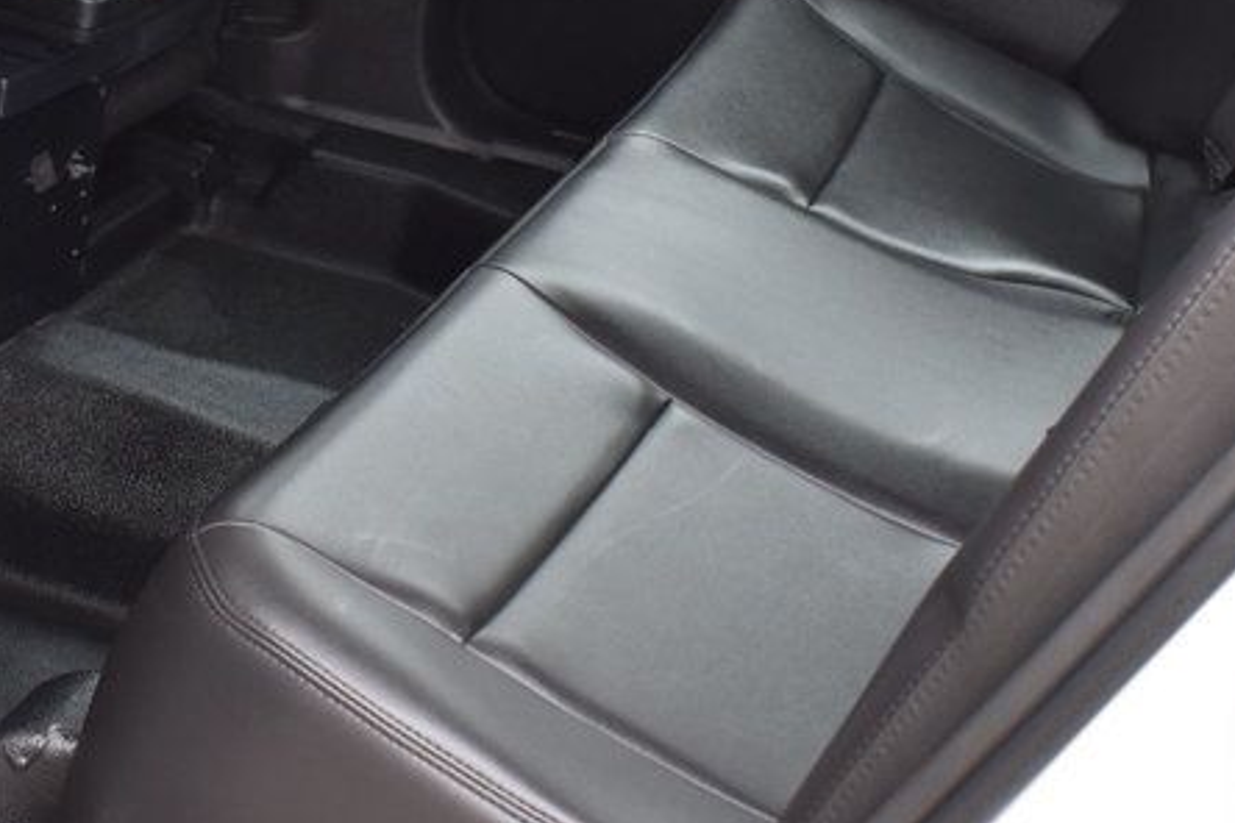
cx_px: 431
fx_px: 2607
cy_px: 195
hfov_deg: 26.5
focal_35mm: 76
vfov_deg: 17.8
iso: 400
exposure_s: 1/125
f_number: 5.6
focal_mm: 22
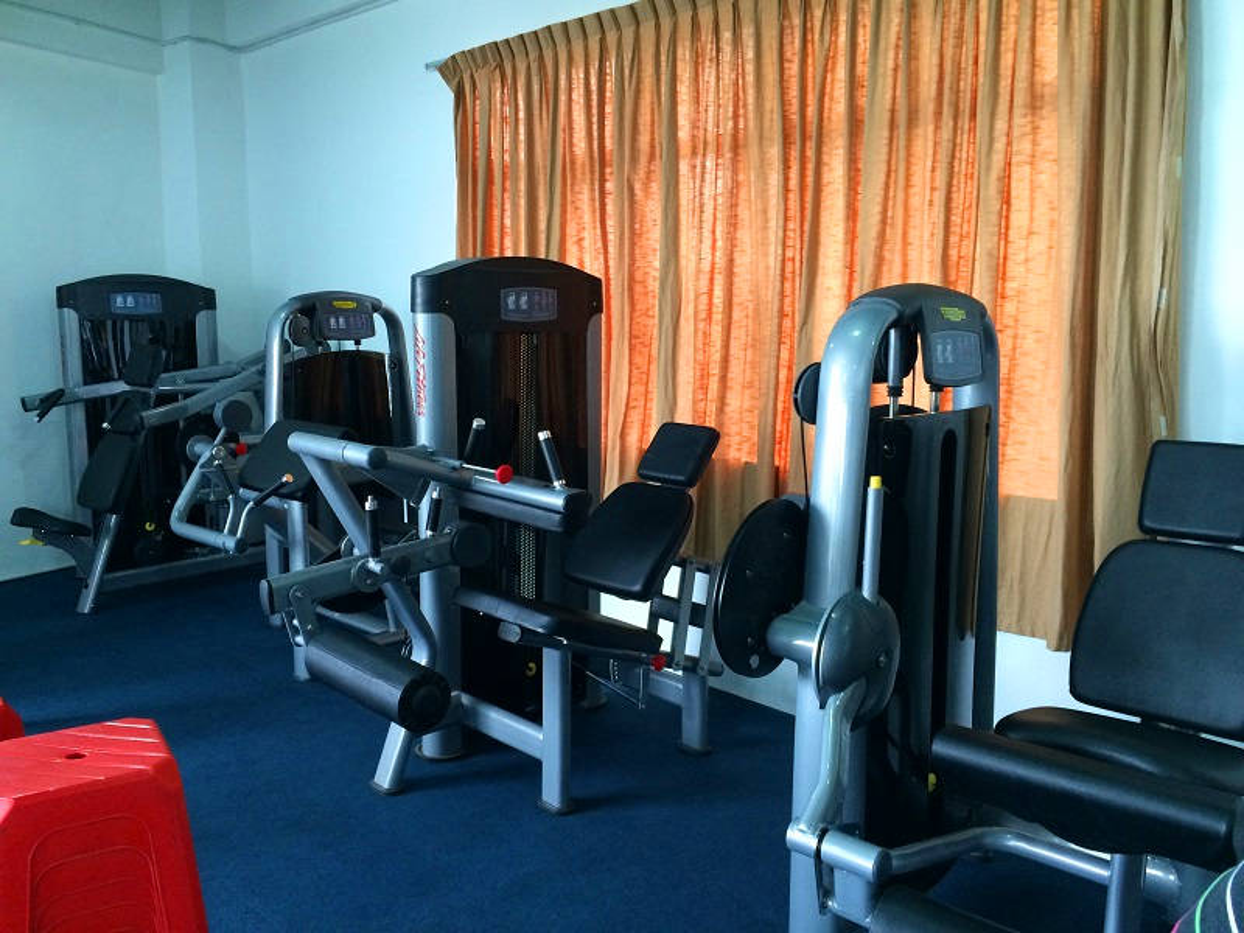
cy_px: 466
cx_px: 622
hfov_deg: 61.7
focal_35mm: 29
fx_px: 1042
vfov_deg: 48.2
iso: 200
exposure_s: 1/30
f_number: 2.2
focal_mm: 4.15
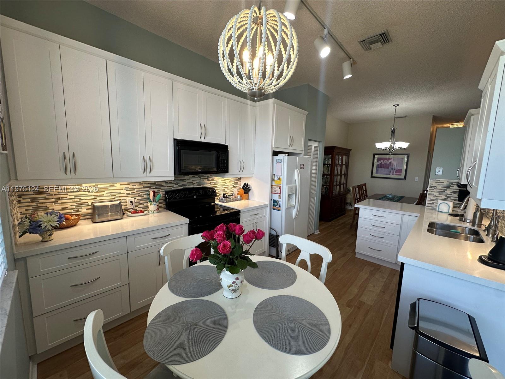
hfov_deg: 102.1
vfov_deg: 85.7
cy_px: 190
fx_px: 204
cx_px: 252
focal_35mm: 14
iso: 125
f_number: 2.2
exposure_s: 1/120
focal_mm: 2.22
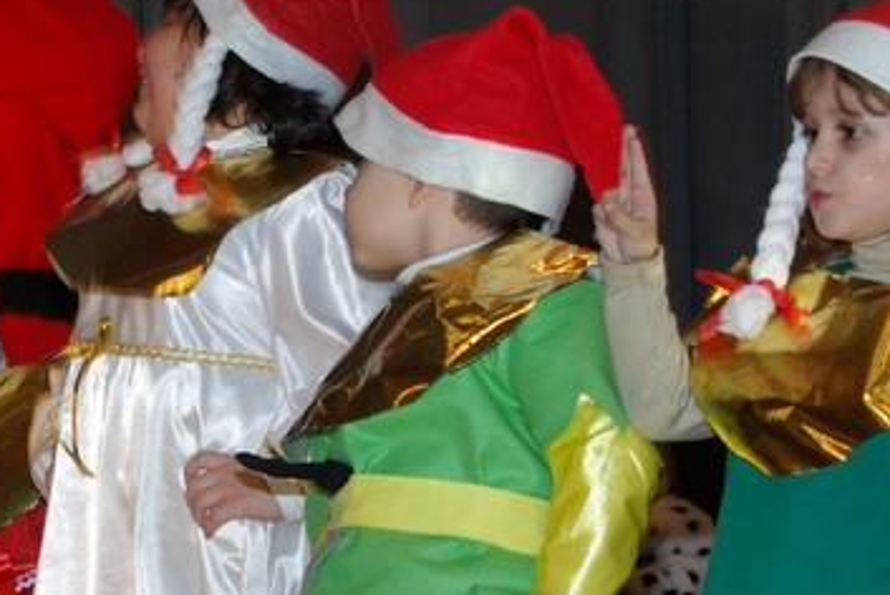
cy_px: 397
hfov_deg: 12.1
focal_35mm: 169
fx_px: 4177
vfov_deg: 8.1
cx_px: 126
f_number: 5.6
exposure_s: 1/45
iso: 400
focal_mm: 31
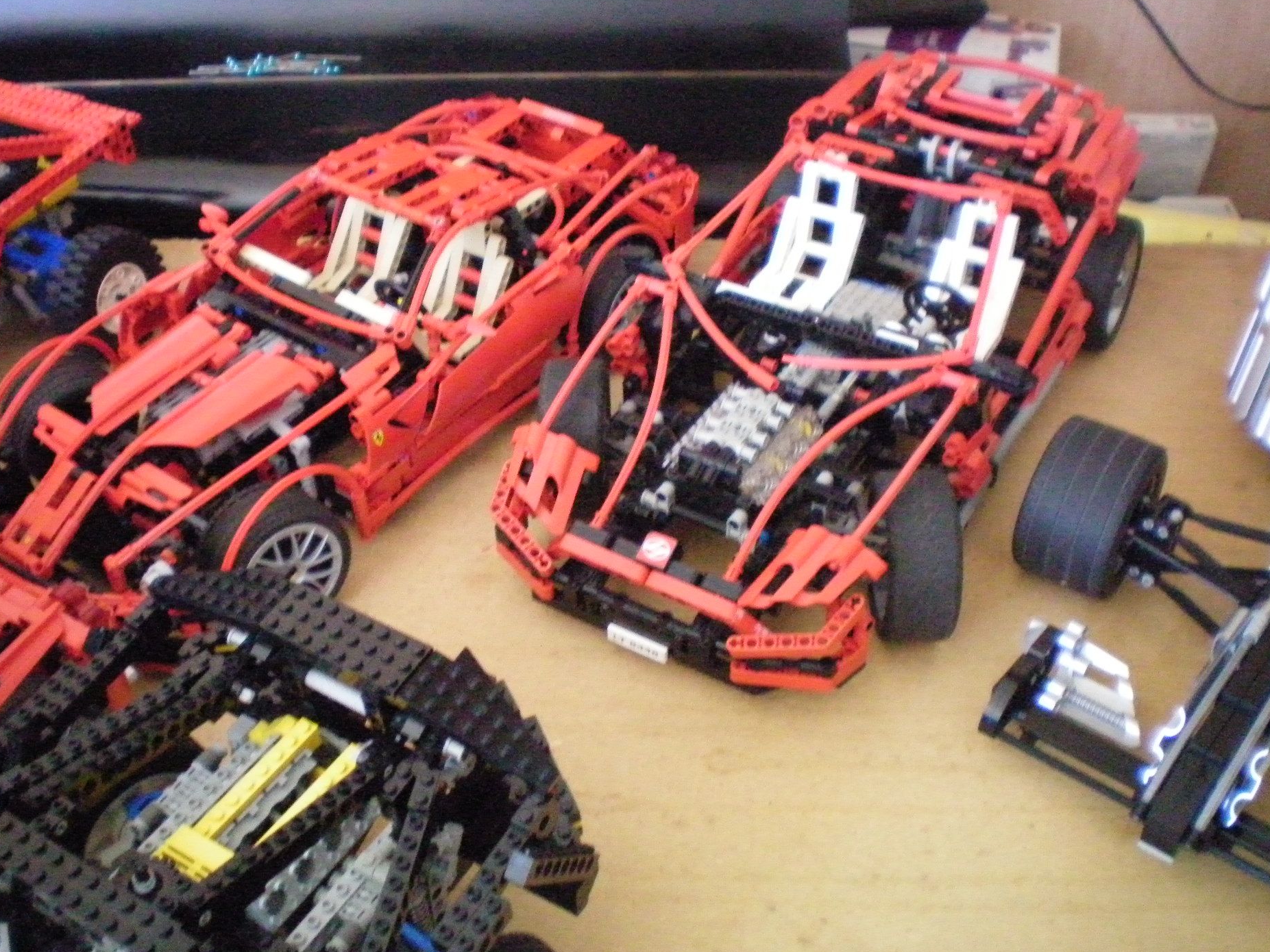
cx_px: 573
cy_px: 429
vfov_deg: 34.3
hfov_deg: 44.7
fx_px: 1541
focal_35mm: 42
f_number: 3.1
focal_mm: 6.3
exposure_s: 1/60
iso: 800
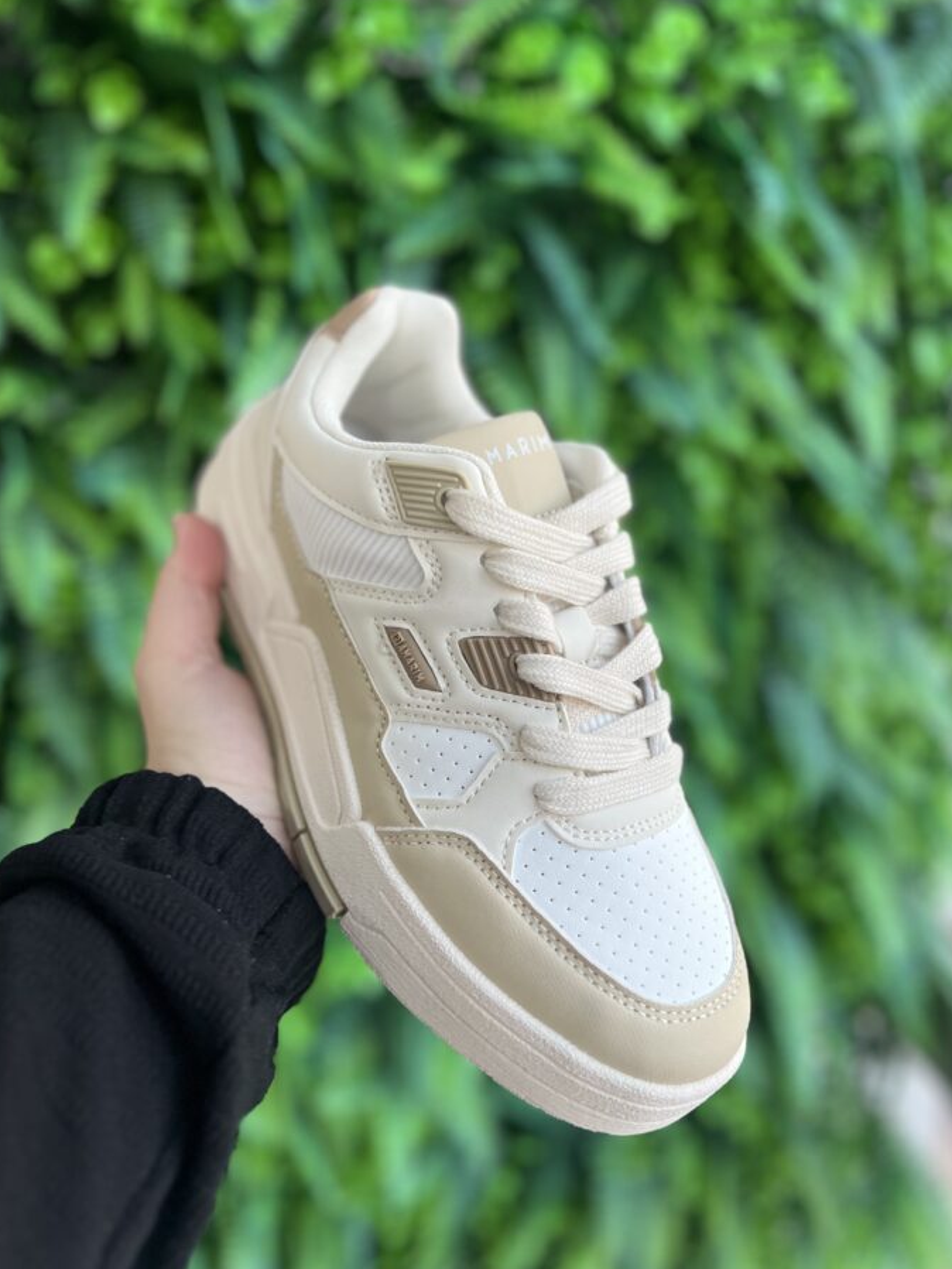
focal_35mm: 27
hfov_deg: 51.4
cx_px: 484
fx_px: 990
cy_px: 628
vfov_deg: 65.3
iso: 80
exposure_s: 1/60
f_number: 1.5
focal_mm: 5.7
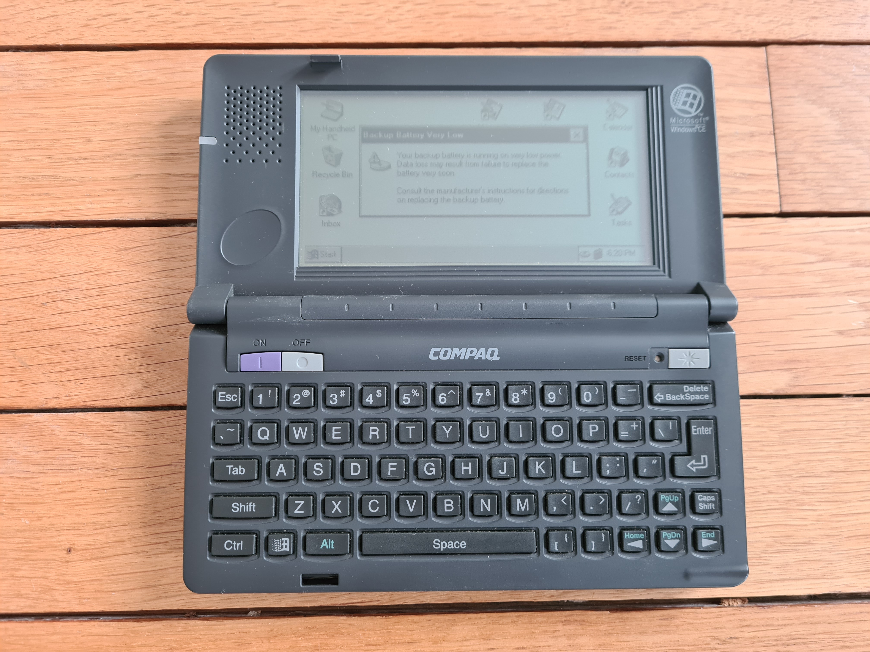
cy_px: 326
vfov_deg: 53.1
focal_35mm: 26
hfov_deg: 67.3
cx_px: 435
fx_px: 653
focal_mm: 5.4
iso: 200
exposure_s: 1/50
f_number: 1.8
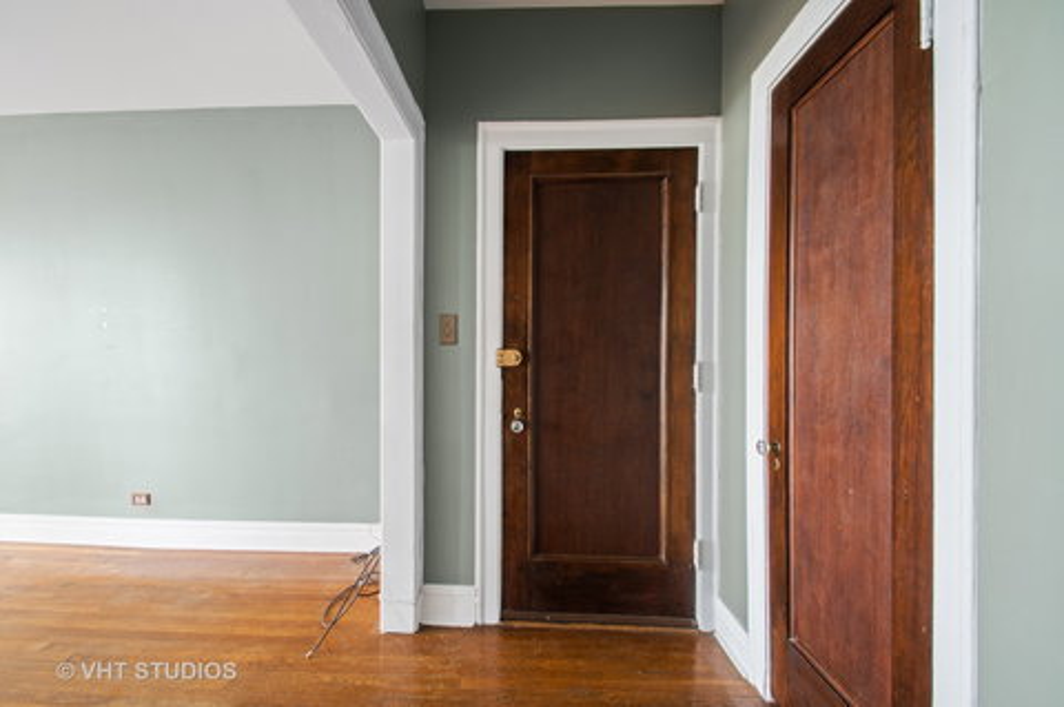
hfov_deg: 100.4
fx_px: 443
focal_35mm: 15
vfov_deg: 77.2
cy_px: 354
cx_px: 532
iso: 100
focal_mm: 10
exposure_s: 30
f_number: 11
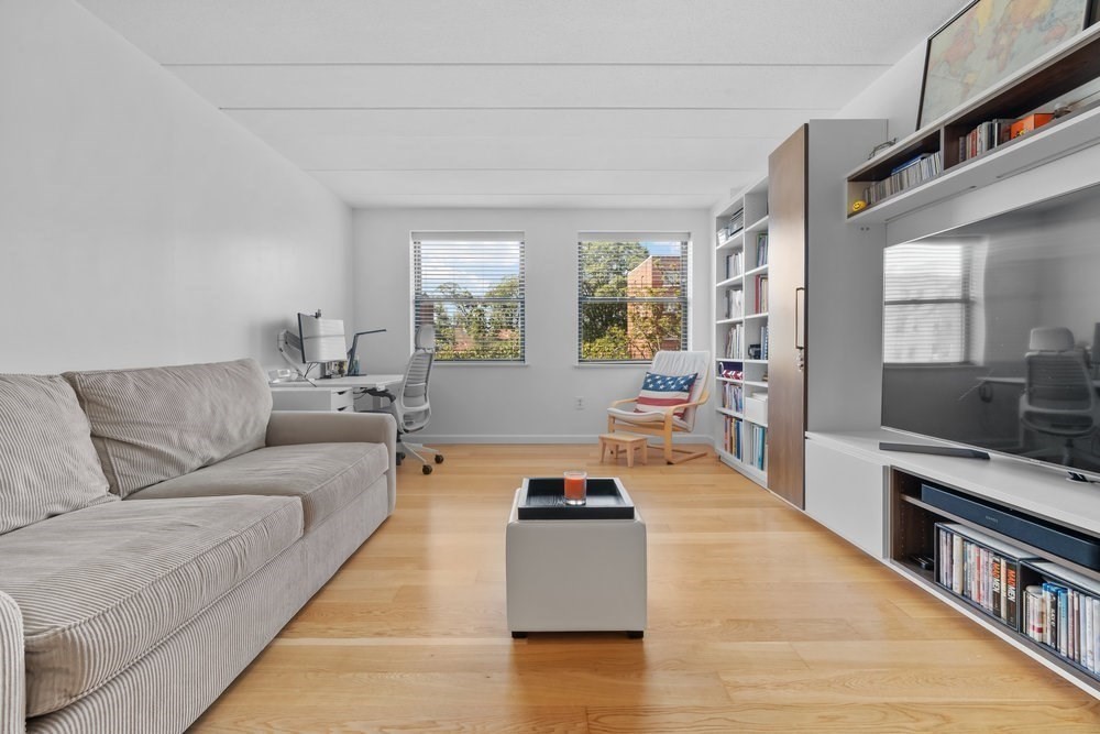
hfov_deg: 96.7
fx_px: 489
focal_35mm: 16
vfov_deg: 73.8
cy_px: 367
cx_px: 550
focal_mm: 16
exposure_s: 2.5
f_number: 9
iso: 200
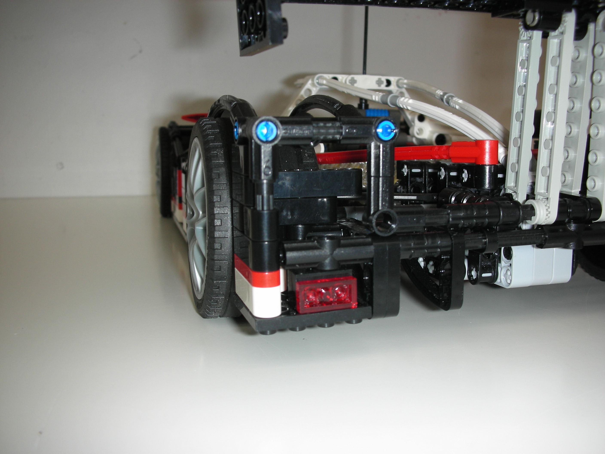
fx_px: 612
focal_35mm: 35
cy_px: 227
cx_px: 302
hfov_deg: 52.6
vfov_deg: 40.7
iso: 50
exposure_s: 1/60.1
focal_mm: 5.8
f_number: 3
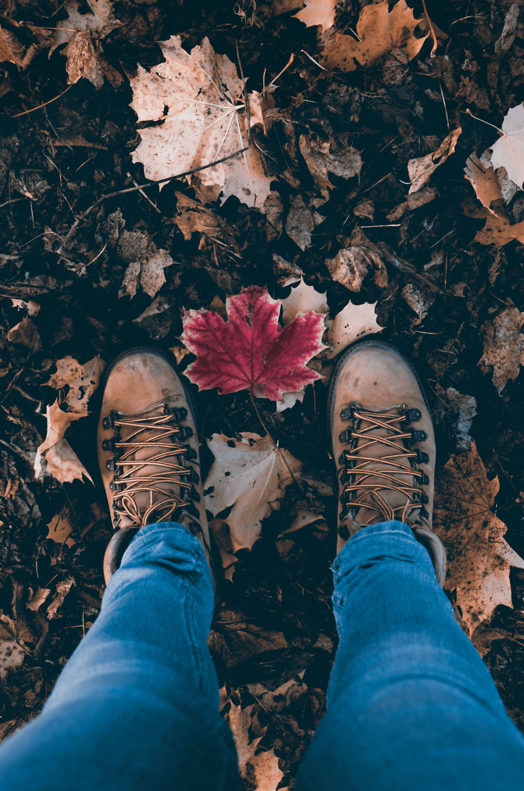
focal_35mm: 52
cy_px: 396
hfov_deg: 25.6
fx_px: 1151
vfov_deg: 37.9
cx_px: 262
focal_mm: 35
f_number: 6.3
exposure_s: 1/15
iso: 100
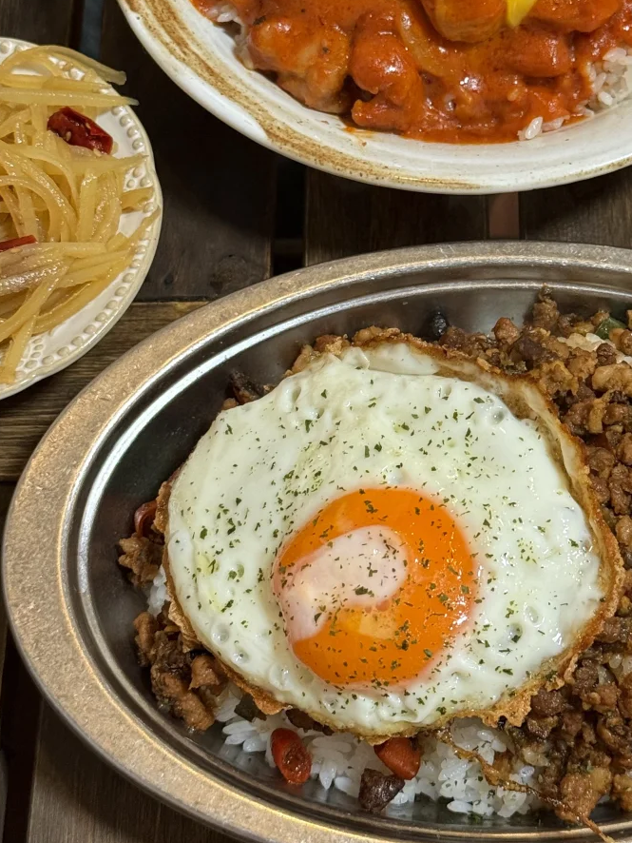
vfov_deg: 24.8
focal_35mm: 78
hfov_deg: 18.8
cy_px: 260
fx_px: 1898
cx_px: 491
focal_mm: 6.76
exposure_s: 1/50
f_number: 1.78
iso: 200
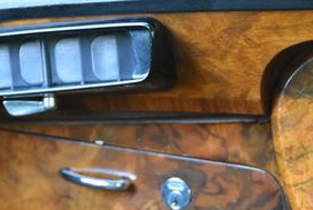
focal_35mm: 204
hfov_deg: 10.1
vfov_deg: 6.7
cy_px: 186
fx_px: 1776
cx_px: 135
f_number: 5
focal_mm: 60
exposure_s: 1/60
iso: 1600
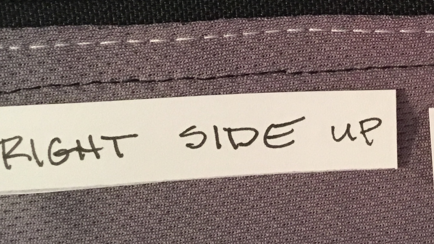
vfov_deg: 14.3
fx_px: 944
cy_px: -48
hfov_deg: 25.0
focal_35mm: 82
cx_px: 406
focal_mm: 3.3
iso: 160
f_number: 2.4
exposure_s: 1/30
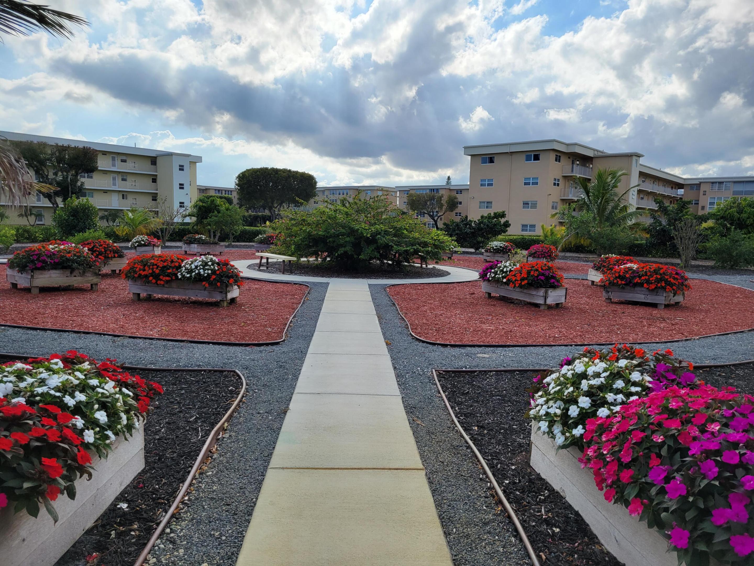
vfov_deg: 53.1
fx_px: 566
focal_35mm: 26
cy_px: 283
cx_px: 377
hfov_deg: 67.3
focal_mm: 5.4
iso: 40
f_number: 1.8
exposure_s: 1/2693
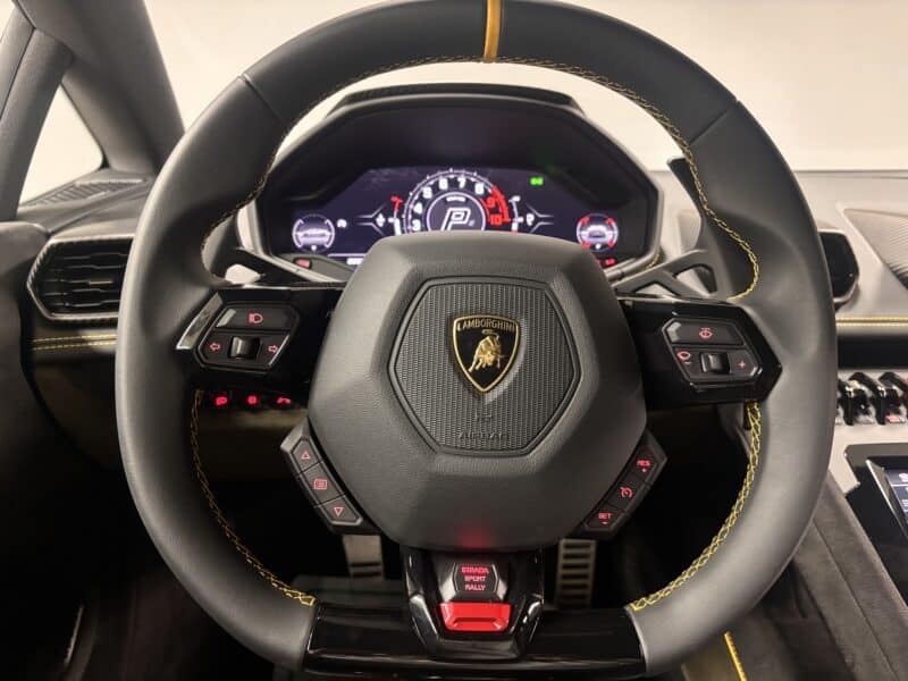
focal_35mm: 26
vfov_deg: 53.1
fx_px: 682
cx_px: 454
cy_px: 340
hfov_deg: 67.3
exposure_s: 1/28
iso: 640
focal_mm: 5.96
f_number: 1.6
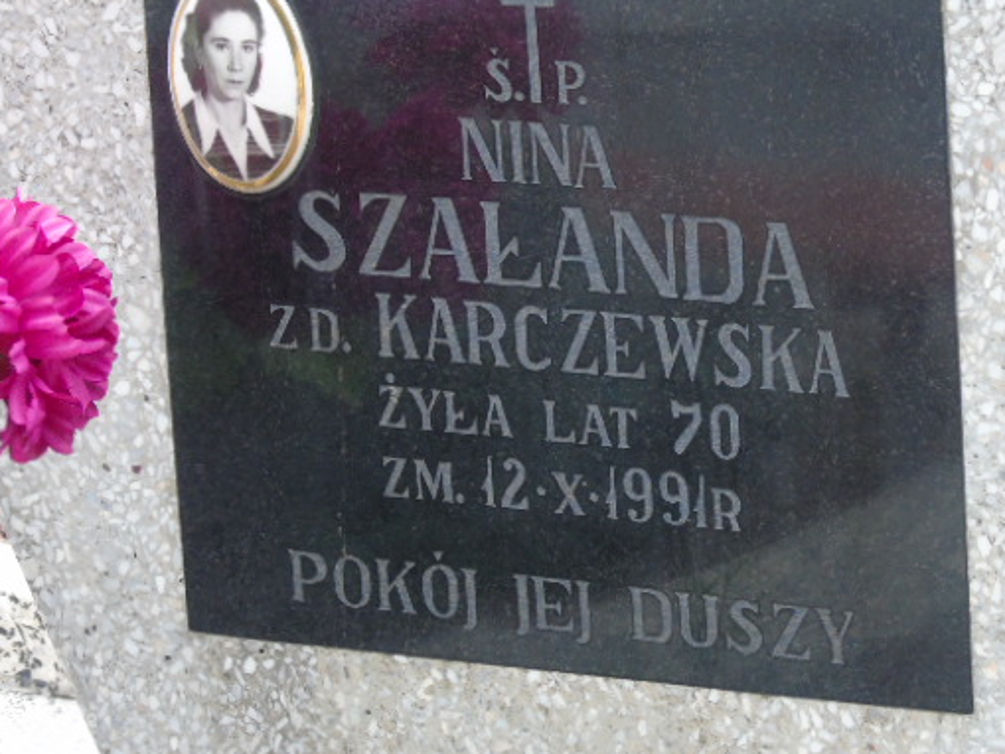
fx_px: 6795
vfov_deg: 6.4
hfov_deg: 8.5
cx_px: 555
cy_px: 389
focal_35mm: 234
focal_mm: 33
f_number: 5
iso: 400
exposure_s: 1/100
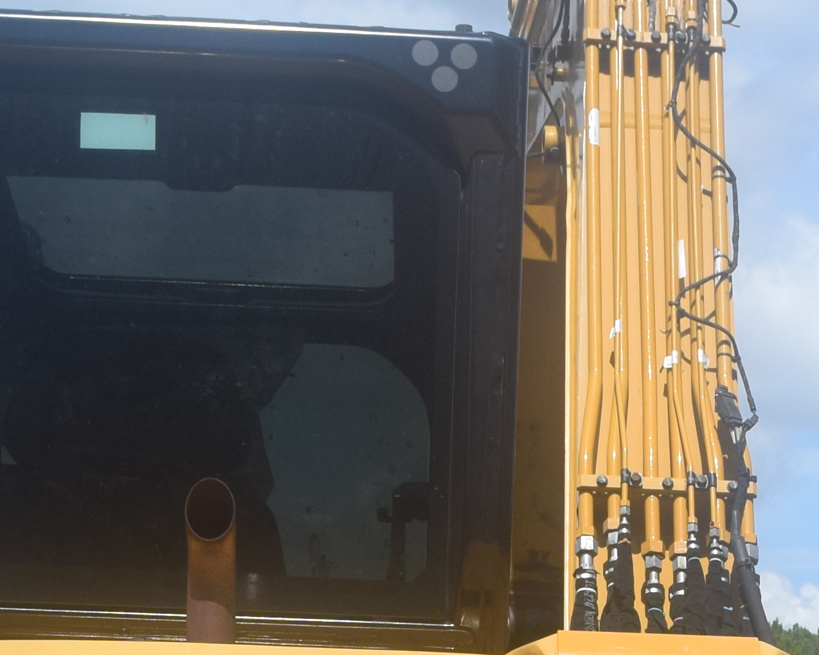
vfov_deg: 10.4
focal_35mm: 139
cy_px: 1176
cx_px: 626
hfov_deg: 13.8
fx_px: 3374
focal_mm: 21
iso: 200
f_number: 10
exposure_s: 1/500
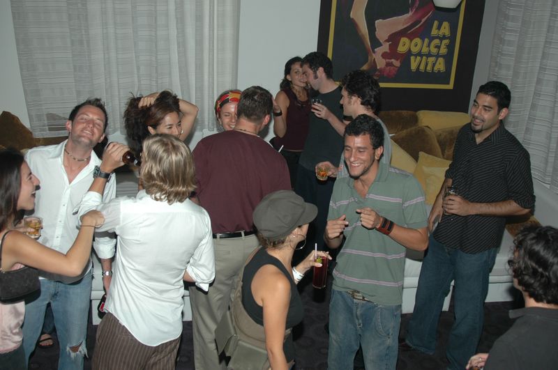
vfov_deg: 31.8
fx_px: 650
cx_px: 279
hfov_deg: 46.5
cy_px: 185
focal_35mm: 42
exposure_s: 1/60
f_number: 4
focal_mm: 28
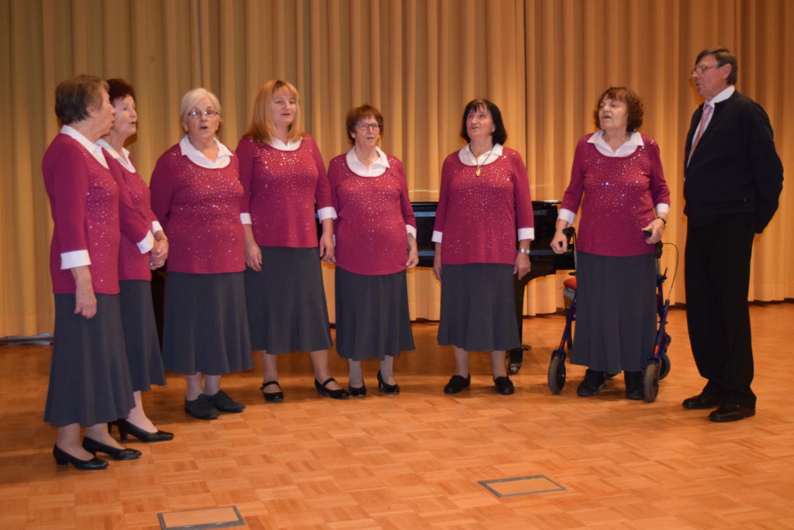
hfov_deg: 41.1
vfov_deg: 28.1
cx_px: 397
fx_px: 1059
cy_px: 265
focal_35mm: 48
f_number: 4.5
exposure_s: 1/60
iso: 2500
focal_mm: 32
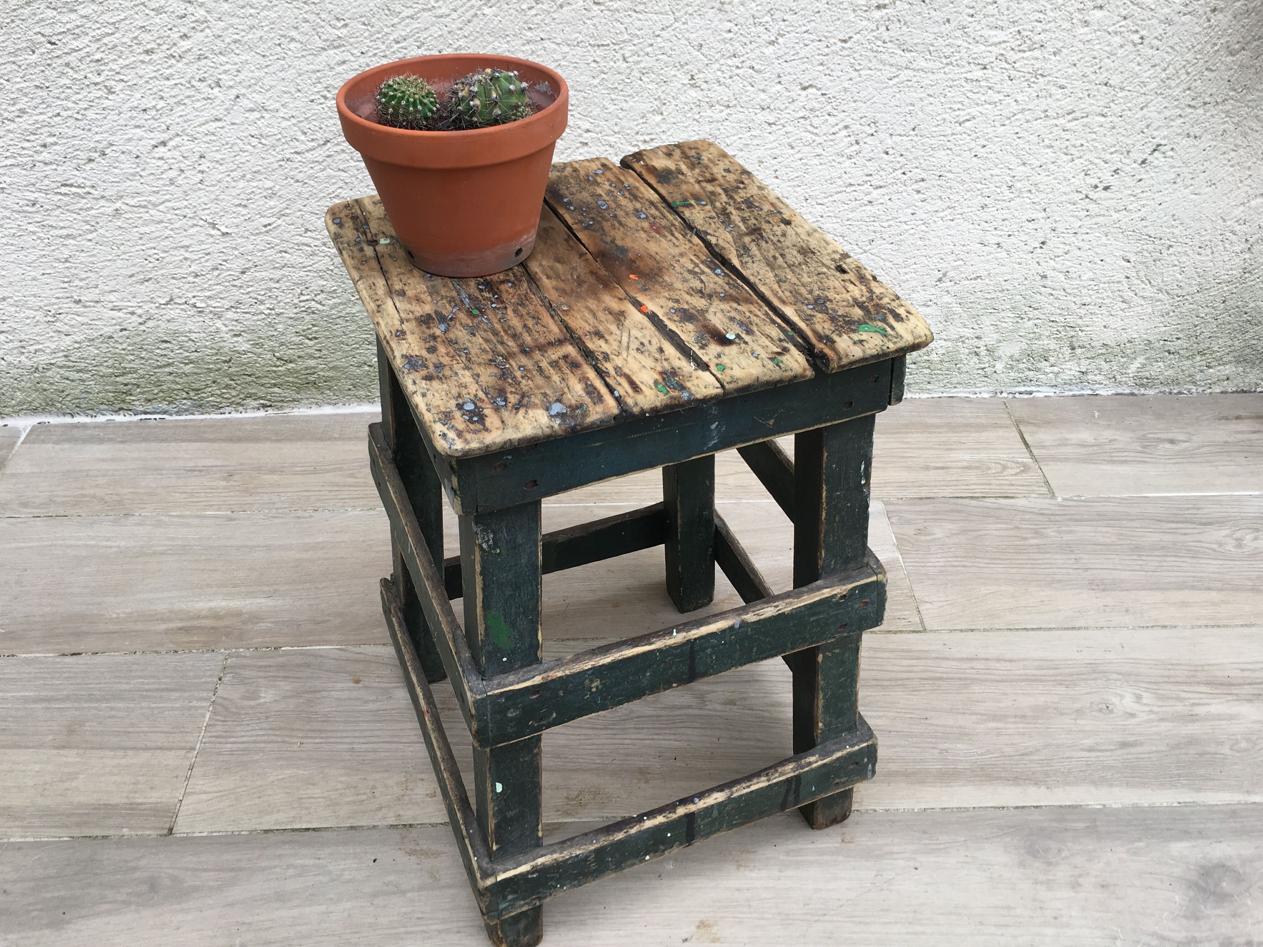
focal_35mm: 29
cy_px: 474
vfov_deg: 48.2
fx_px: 1058
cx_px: 632
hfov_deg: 61.7
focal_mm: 4.15
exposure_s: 1/208
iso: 25
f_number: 2.2
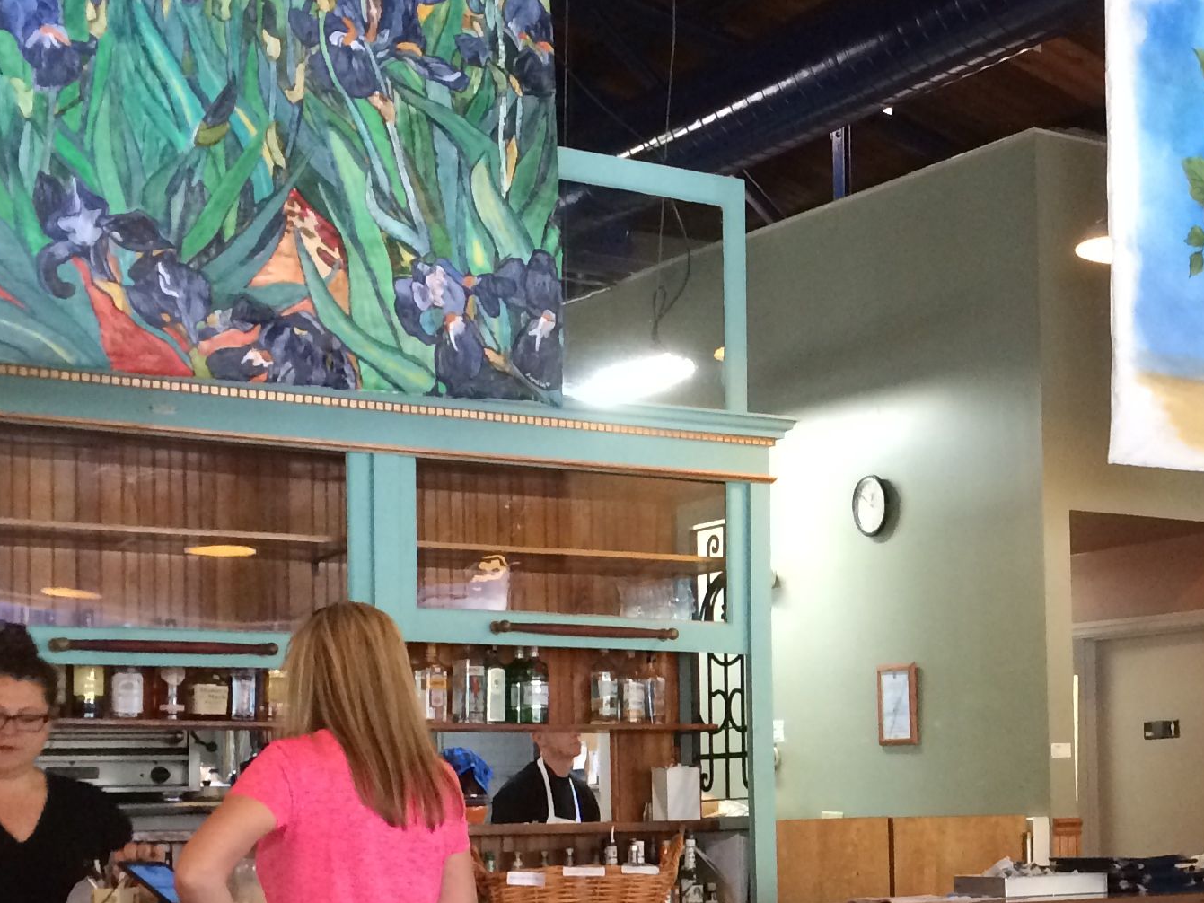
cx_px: 1116
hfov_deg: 25.7
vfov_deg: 20.0
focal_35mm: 73
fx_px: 2539
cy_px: 696
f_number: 2.2
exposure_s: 1/30
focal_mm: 4.12
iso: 250
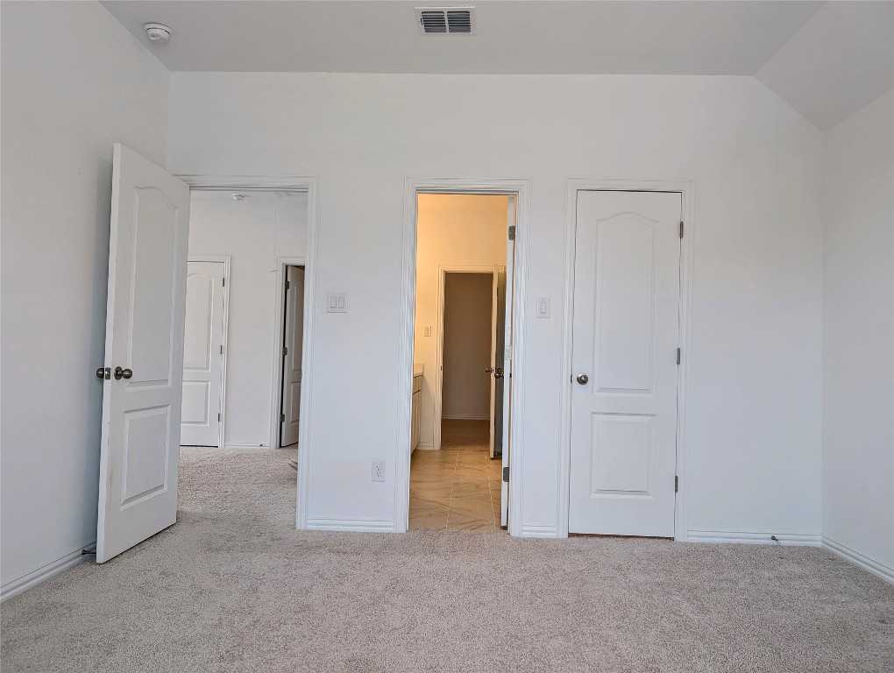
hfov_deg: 71.5
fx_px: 621
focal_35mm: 24
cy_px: 336
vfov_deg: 56.9
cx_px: 447
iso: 31
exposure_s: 1/40
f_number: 1.68
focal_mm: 6.9
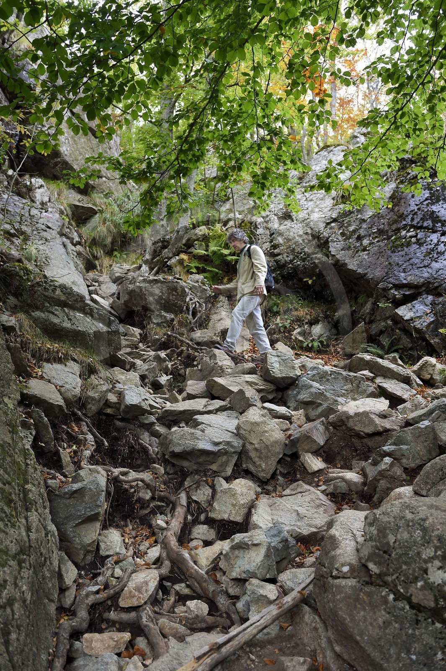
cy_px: 336
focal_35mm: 27
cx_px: 223
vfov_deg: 67.4
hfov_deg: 47.9
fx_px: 502
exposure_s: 1/50
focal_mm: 27
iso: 200
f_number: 5
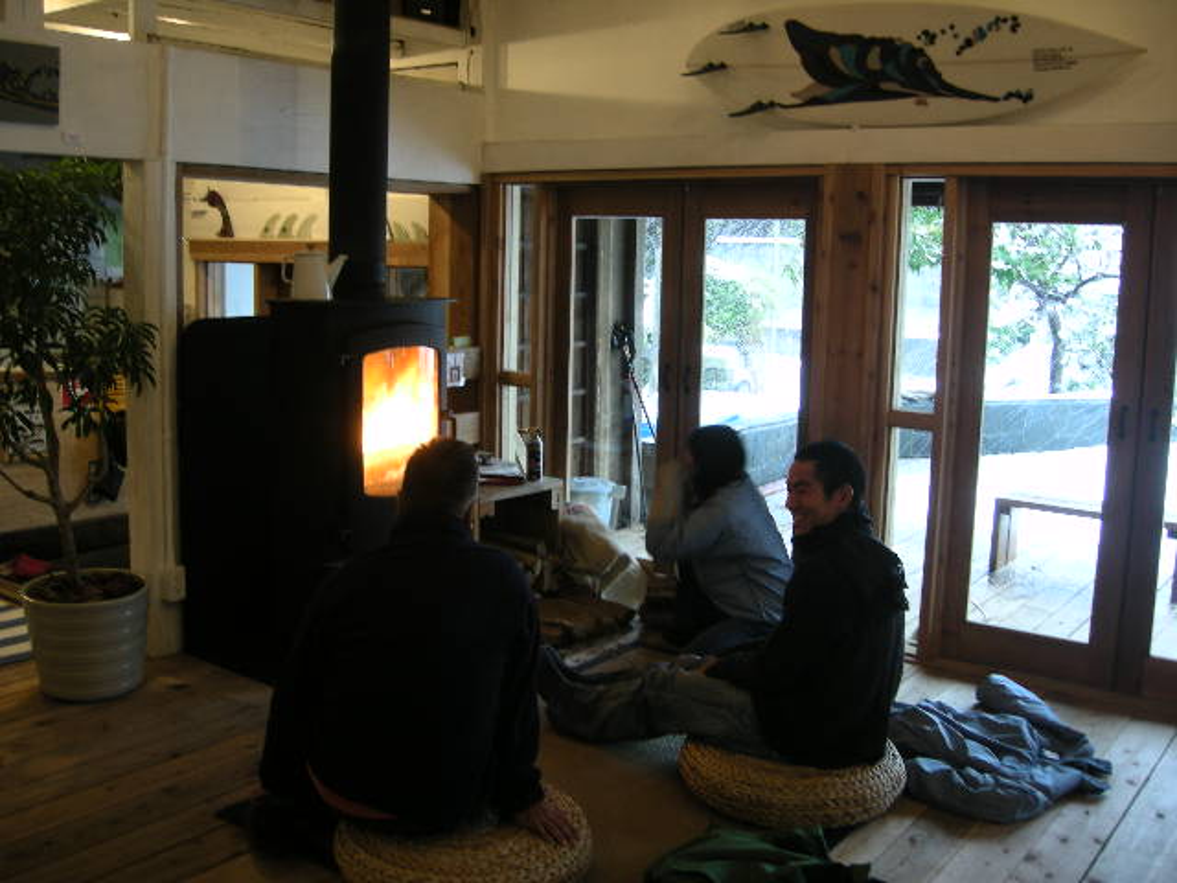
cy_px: 442
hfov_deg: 51.4
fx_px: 1224
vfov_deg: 39.7
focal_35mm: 36
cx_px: 588
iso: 76
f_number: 2.7
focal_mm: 7.5
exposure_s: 1/8.8
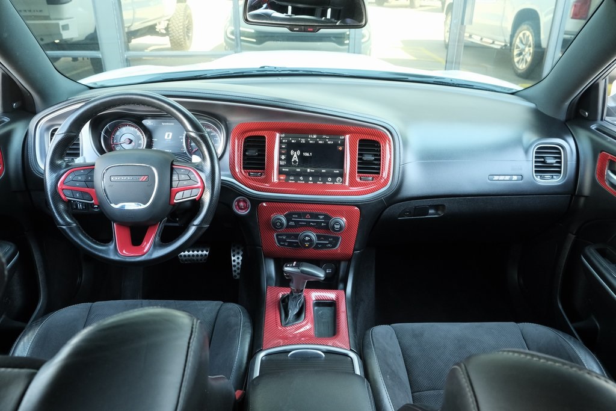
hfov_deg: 67.4
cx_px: 308
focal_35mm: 27
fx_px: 462
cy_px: 206
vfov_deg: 47.9
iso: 2500
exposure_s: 1/100
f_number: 5
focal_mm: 18
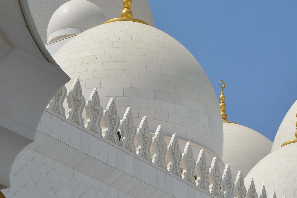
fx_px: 990
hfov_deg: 17.0
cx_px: 214
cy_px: 56
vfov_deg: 11.4
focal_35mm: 120
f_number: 10
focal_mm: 38
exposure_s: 1/400
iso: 100
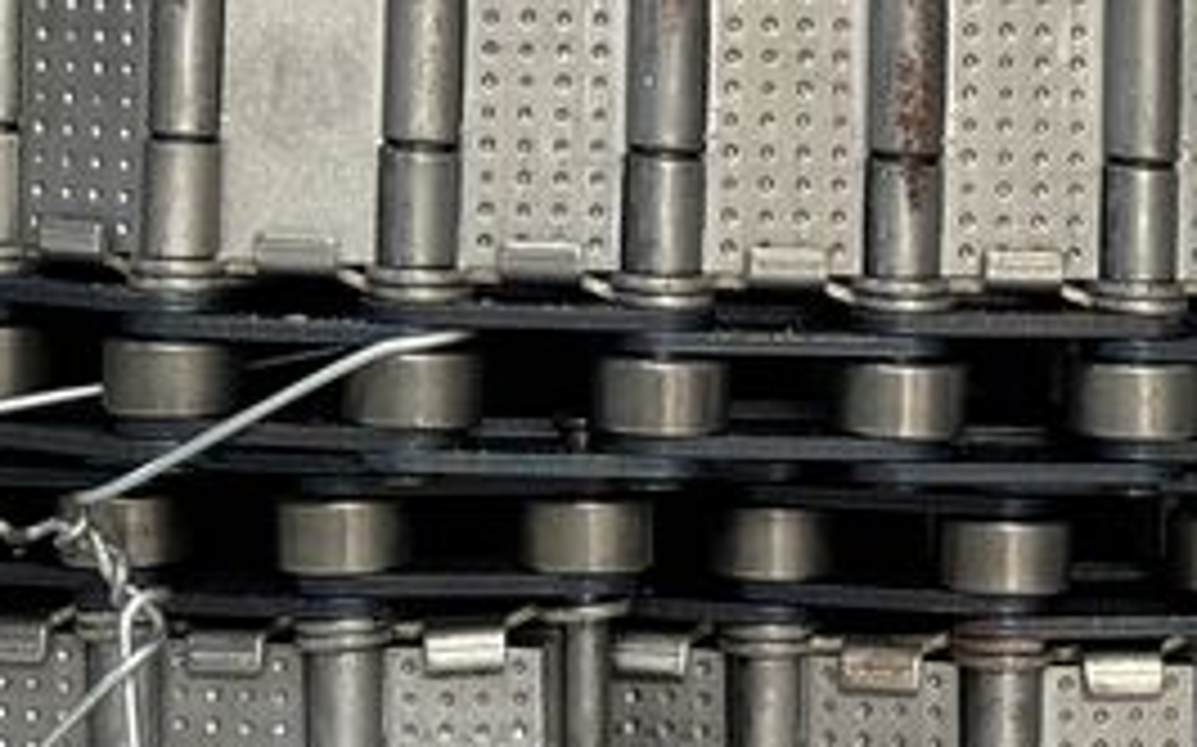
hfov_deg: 13.7
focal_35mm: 153
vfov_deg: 8.3
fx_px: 4989
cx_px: 662
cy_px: -464
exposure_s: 1/50
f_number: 1.78
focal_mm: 6.76
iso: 200
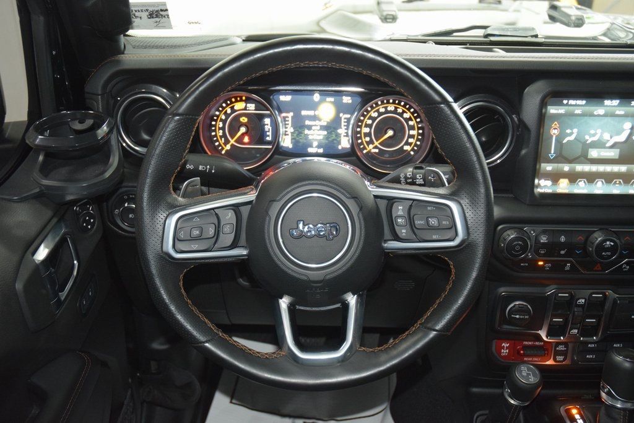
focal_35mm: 38
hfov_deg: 51.3
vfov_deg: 35.5
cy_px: 212
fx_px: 660
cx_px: 317
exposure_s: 1/20
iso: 2000
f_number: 3.8
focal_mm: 25
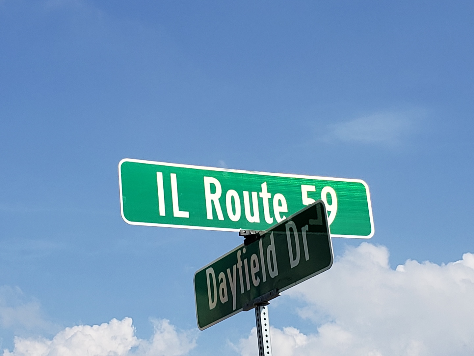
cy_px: 178
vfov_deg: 53.1
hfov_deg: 67.3
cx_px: 237
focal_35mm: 26
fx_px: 356
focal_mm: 4.3
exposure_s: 1/2321
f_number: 2.4
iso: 50
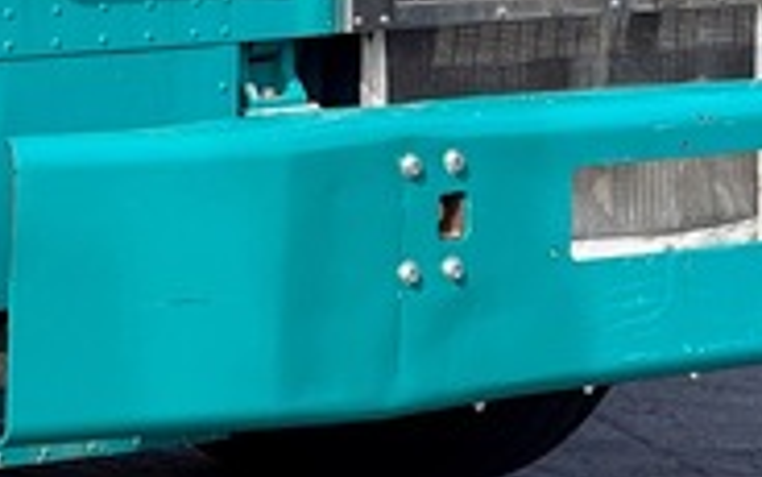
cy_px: -471
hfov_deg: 7.3
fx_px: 5981
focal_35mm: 288
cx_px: -25
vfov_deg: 4.5
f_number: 2.2
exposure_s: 1/619
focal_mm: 7.5
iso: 20
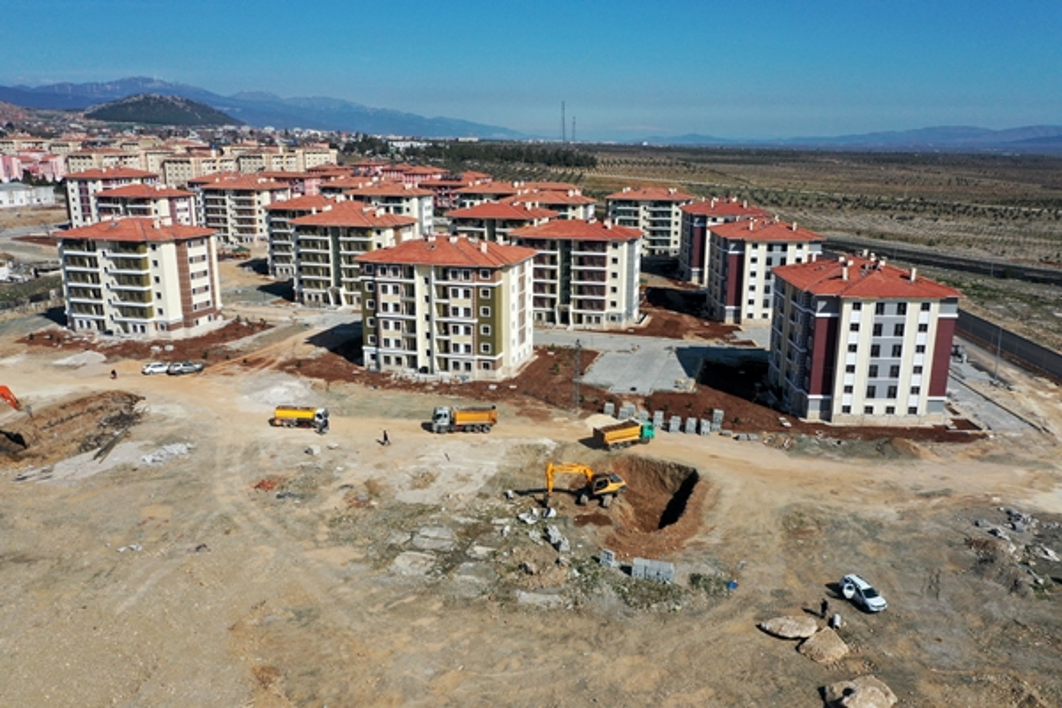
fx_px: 826
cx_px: 531
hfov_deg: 65.5
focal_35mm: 28
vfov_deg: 46.4
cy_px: 354
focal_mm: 10.26
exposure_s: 1/1000
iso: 200
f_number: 7.1
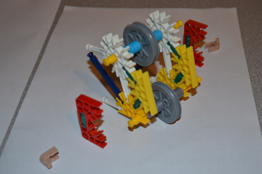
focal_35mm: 56
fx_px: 403
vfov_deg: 24.3
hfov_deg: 36.0
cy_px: 88
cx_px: 133
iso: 200
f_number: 5.6
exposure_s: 1/30
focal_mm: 35
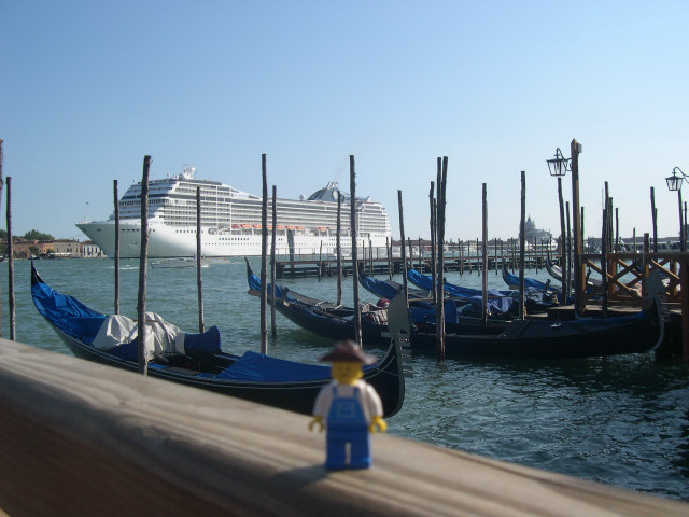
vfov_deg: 37.7
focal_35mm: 38
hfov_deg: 49.0
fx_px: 756
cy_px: 258
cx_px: 344
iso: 100
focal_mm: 8
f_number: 7.6
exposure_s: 1/247
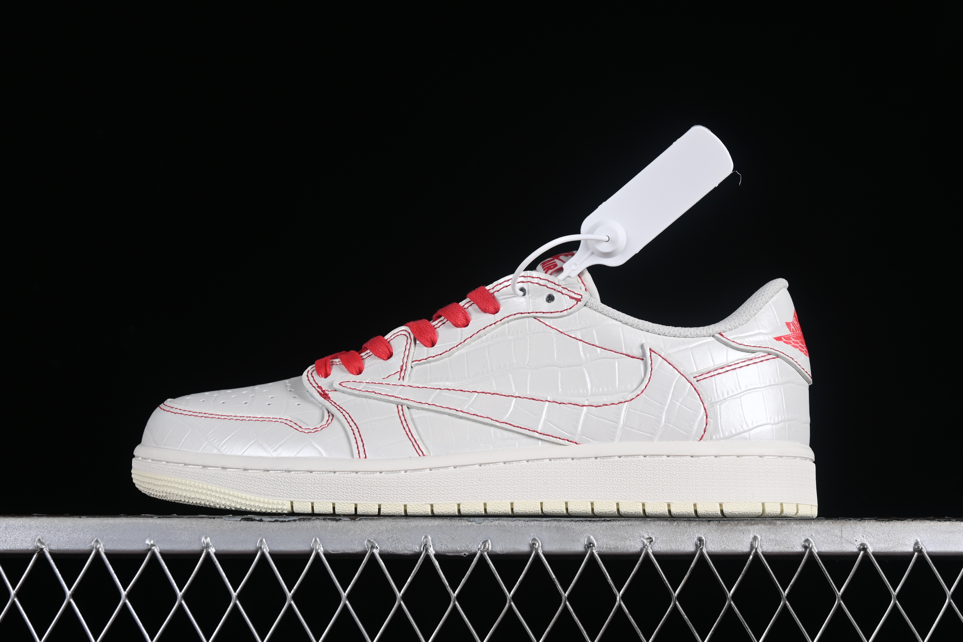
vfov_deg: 18.2
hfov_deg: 27.0
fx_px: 2006
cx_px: 482
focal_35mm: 75
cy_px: 321
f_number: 8
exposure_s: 1/80
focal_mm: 50
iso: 160
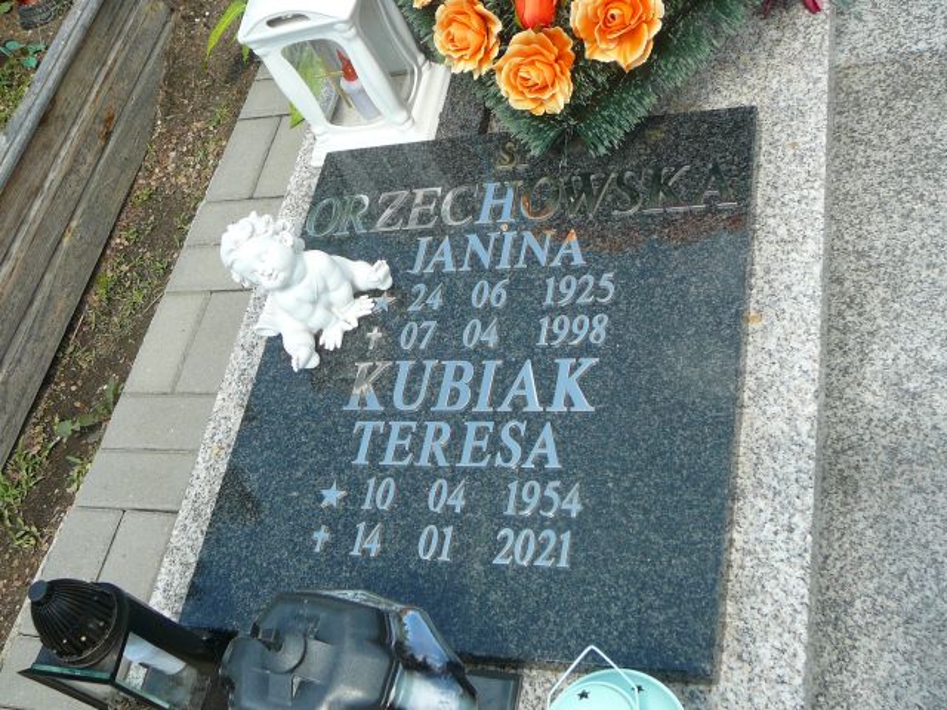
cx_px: 474
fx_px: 1122
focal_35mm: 41
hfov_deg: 45.8
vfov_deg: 35.1
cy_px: 355
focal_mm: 6.1
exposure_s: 1/500
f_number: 3.1
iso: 80
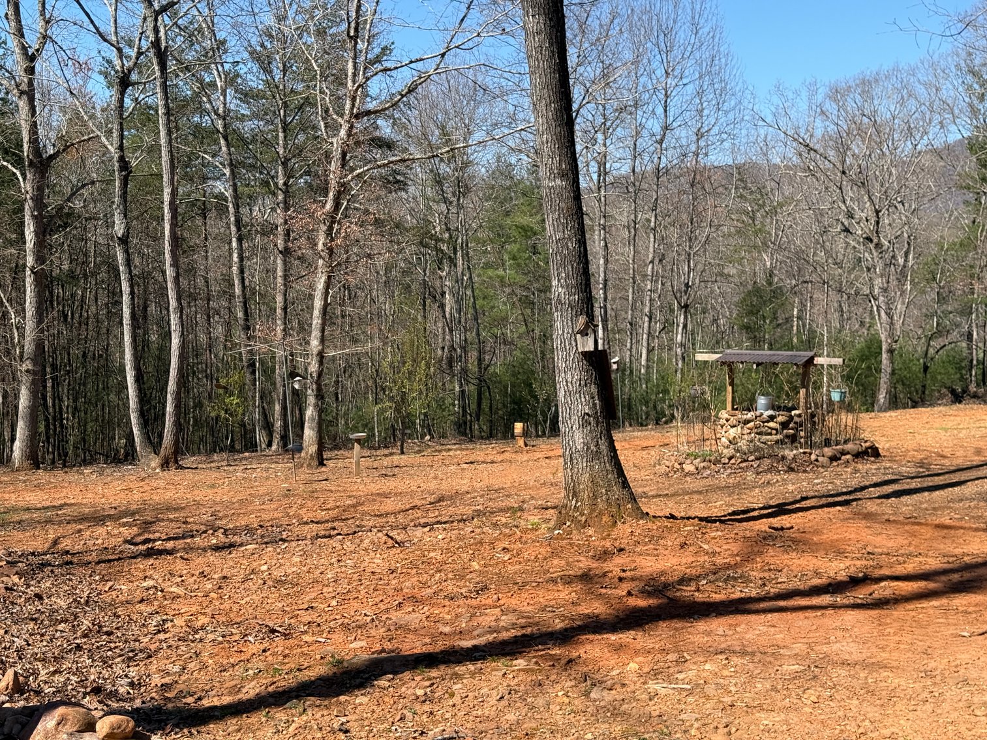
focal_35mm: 48
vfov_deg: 30.3
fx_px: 1369
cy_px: 370
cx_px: 494
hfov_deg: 39.7
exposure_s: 1/3096
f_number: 1.78
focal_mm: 6.76
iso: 80
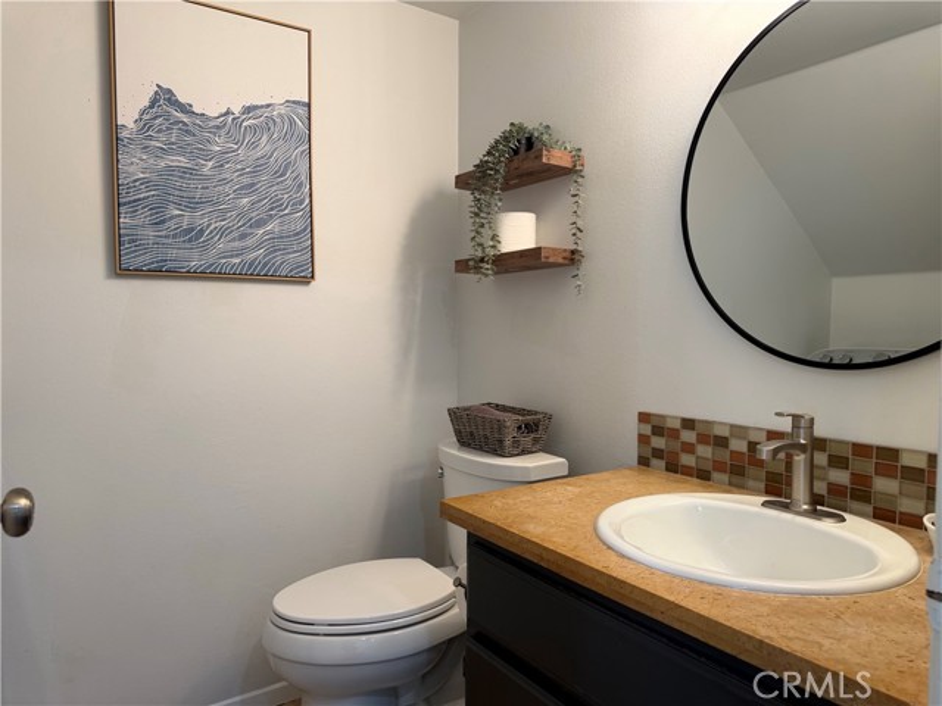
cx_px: 471
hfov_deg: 71.6
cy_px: 353
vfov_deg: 56.8
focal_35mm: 24
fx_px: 653
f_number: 1.78
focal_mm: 6.76
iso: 125
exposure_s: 1/120
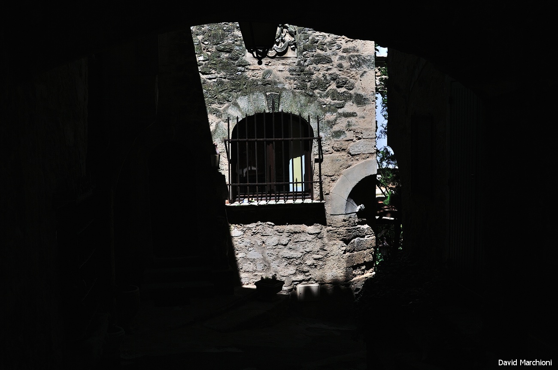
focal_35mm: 42
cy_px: 185
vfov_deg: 31.8
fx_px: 650
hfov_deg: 46.5
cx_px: 279
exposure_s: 1/8000
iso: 200
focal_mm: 28
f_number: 3.3
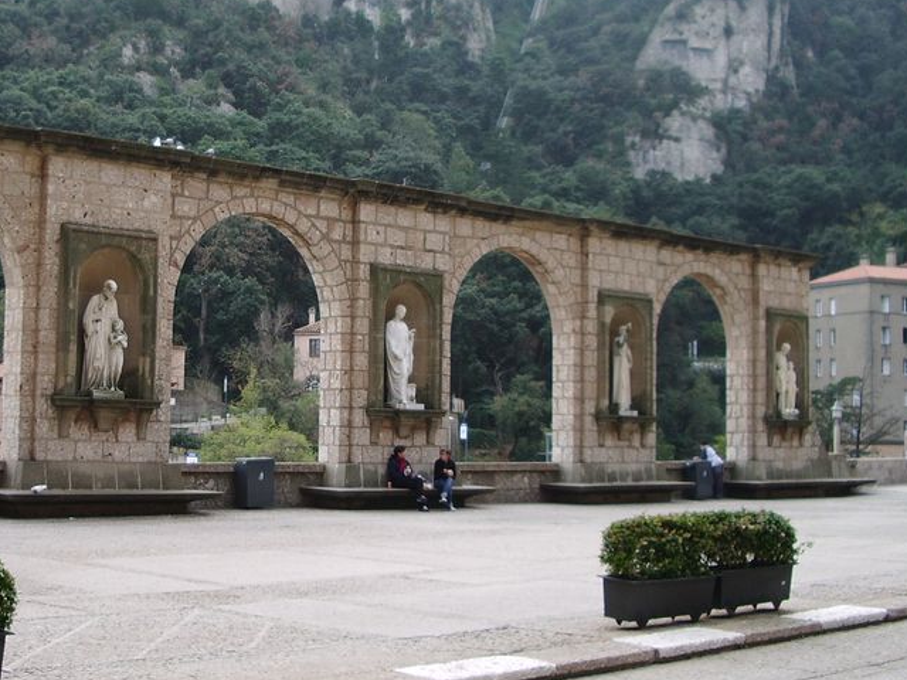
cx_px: 269
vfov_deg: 26.0
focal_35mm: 56
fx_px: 1467
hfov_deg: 33.9
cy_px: 252
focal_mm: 5.8
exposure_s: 1/125
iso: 50
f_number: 2.6
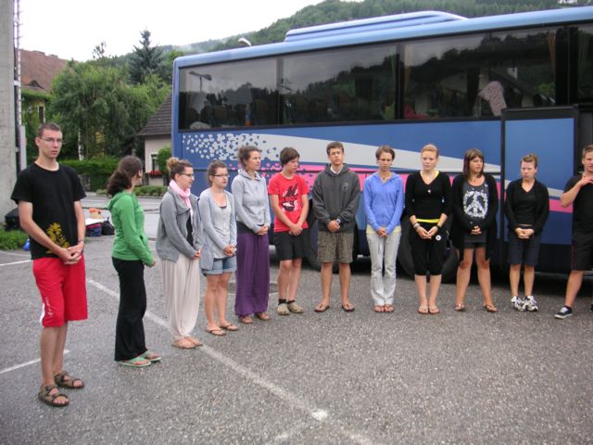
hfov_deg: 50.1
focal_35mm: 37
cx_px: 296
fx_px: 634
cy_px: 222
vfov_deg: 38.7
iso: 50
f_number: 2.8
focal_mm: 6.1
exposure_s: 1/180
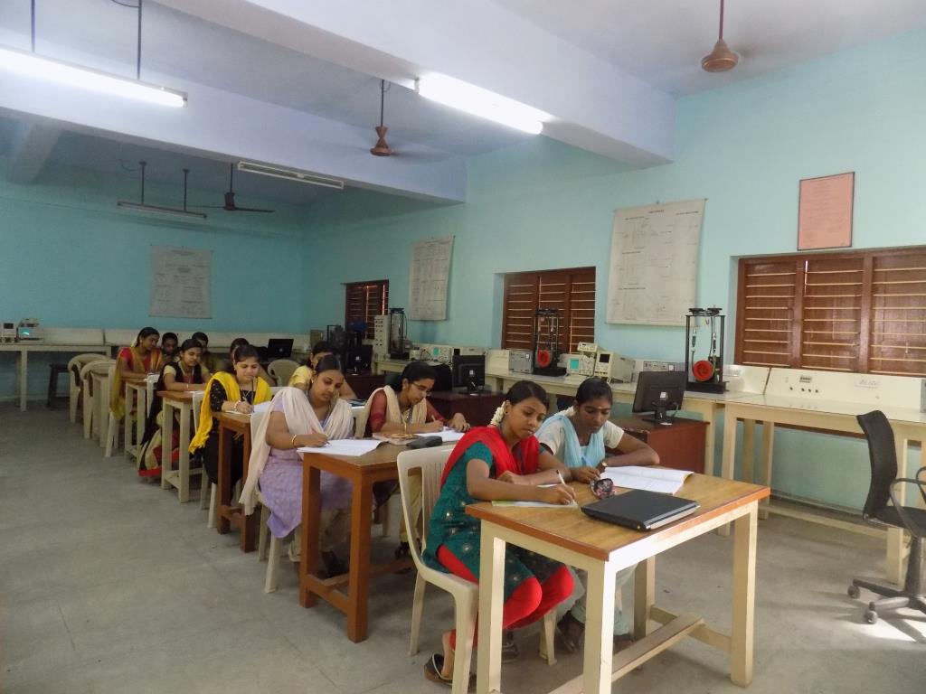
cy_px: 347
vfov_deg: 58.9
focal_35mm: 23
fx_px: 615
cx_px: 463
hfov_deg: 73.9
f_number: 3.1
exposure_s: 1/25
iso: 400
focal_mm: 4
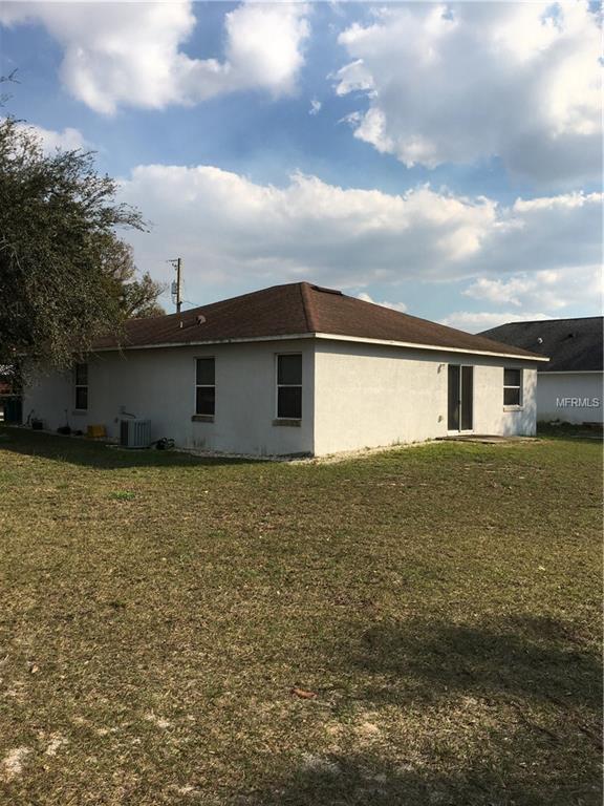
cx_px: 302
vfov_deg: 61.7
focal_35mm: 29
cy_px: 403
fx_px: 675
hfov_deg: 48.2
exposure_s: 1/1789
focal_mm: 4.15
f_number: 2.2
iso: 25
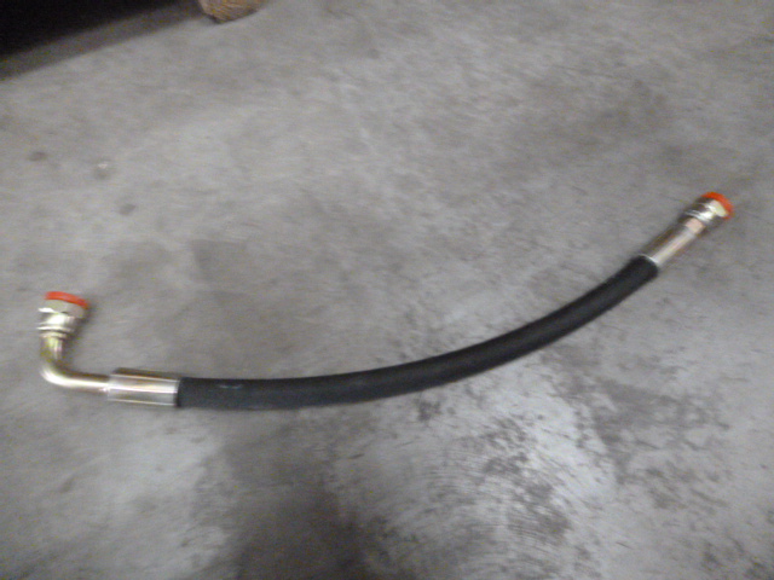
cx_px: 387
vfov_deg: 54.9
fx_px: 559
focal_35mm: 25
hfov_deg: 69.4
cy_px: 290
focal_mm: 4.5
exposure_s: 1/8
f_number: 3.1
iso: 1250
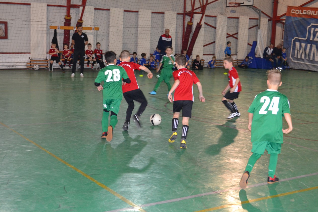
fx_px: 477
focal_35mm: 54
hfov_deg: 36.9
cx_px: 159
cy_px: 106
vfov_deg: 25.1
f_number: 5
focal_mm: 36
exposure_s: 1/60
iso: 1800
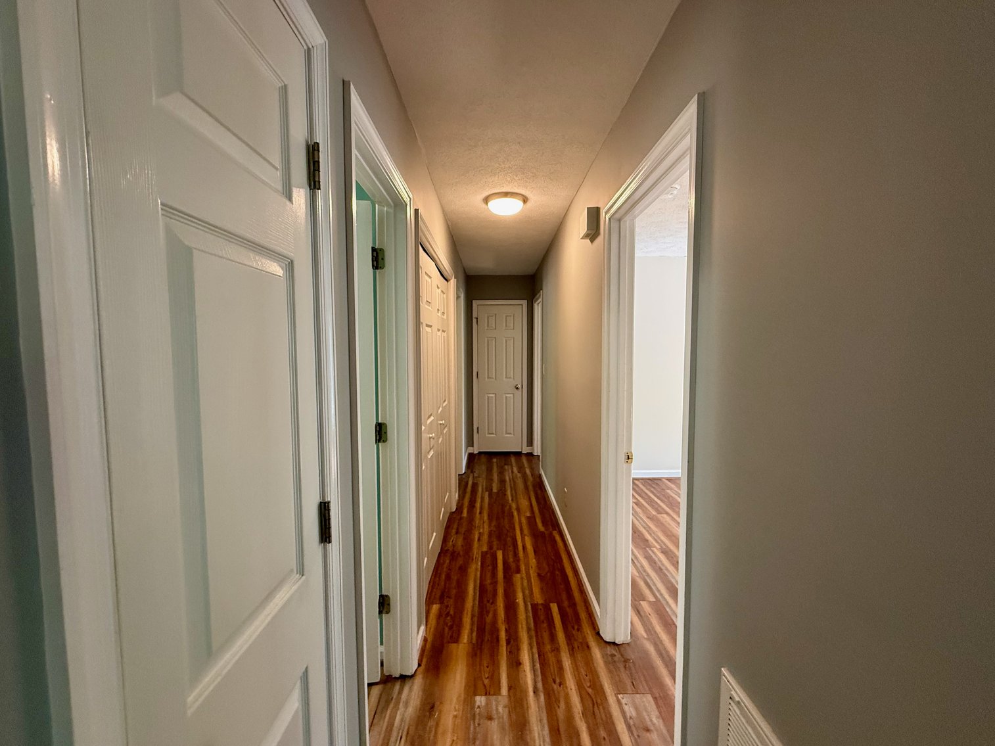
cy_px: 373
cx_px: 498
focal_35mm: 14
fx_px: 402
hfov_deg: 102.1
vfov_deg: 85.7
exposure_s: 1/120
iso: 320
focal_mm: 2.22
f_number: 2.2
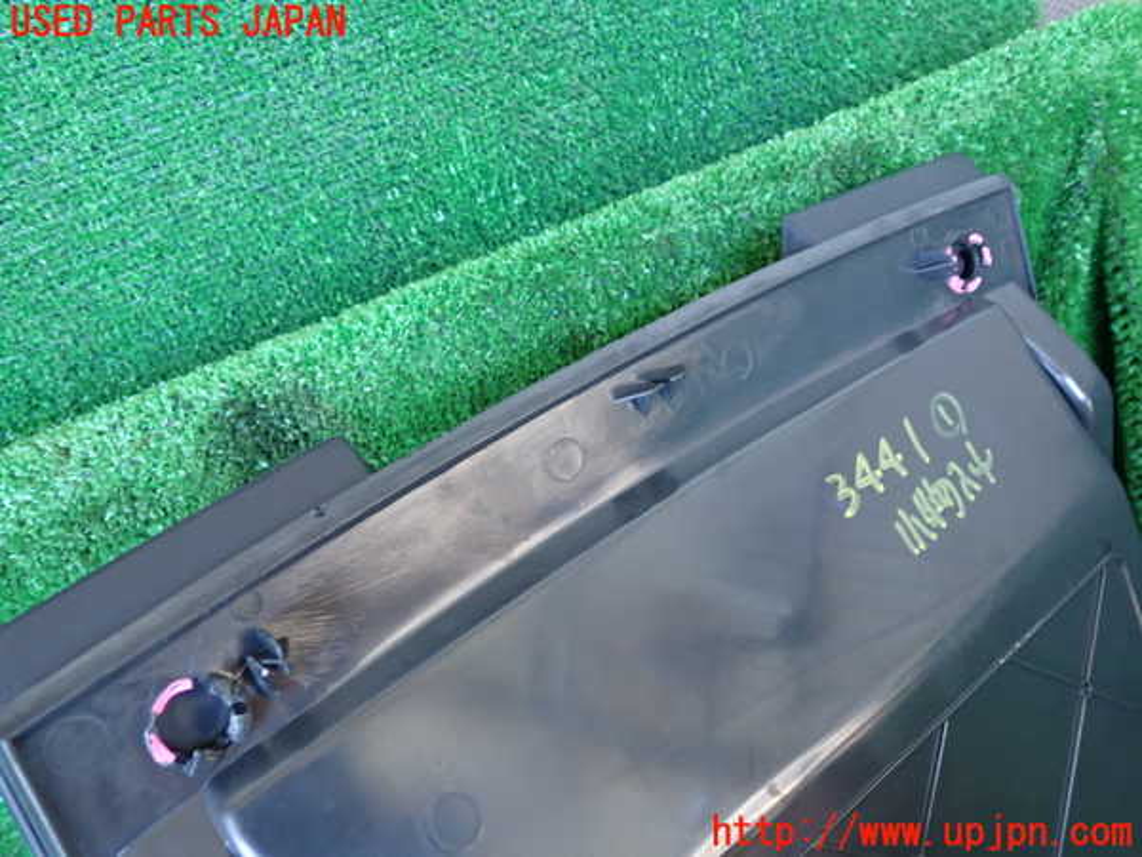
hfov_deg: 60.0
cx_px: 571
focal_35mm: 30
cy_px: 428
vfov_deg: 46.8
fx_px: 990
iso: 320
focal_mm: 5.4
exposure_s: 1/30
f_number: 2.3
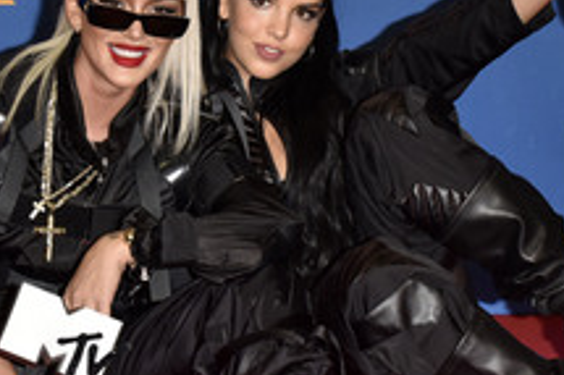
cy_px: 178
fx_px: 2818
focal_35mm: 180
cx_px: 227
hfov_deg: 11.4
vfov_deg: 7.6
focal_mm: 86
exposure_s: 1/250
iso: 1600
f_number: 6.3
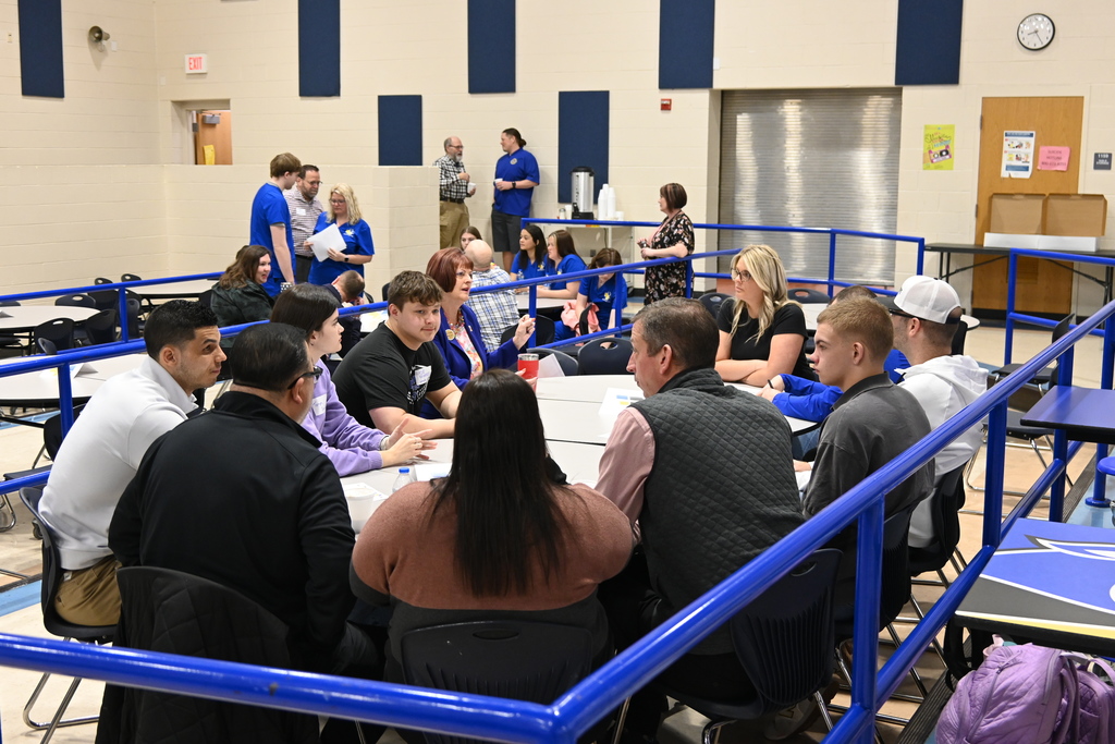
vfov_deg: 31.9
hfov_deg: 46.4
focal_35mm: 42
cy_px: 372
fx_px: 1301
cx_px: 558
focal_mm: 28
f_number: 4
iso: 1600
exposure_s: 1/125
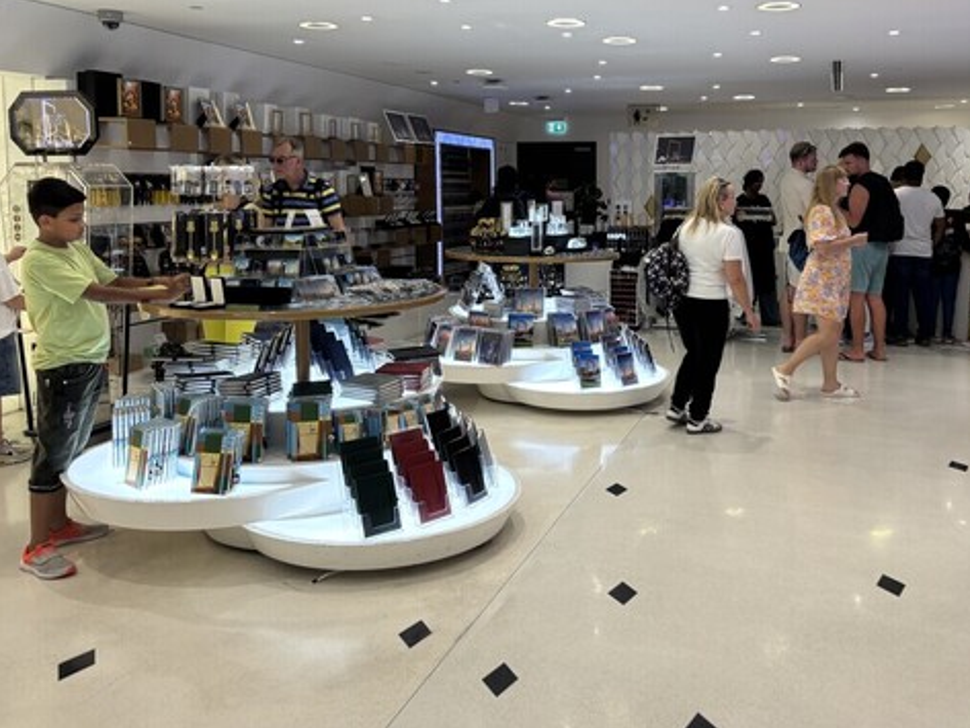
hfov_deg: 54.8
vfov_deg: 42.7
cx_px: 599
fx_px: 925
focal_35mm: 33
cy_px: 275
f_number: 1.6
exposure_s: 1/100
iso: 80
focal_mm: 5.96
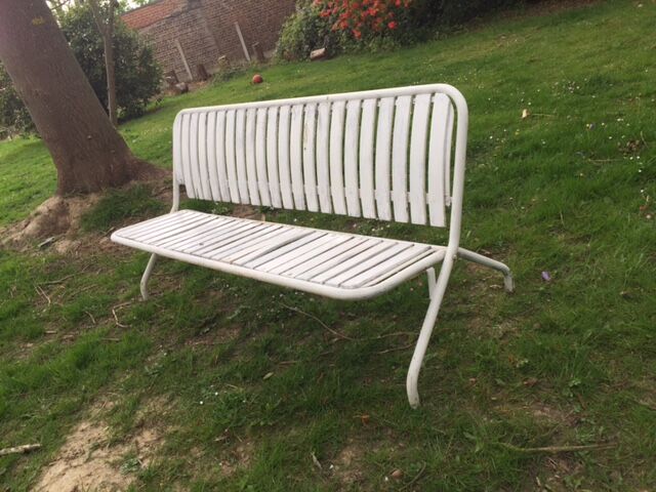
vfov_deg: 48.2
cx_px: 328
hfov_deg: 61.7
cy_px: 246
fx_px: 550
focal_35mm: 29
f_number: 2.2
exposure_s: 1/189
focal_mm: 4.15
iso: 32
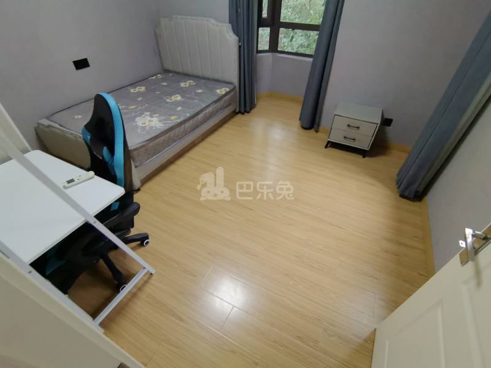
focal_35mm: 16
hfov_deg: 94.5
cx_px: 246
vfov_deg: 78.1
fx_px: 227
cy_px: 184
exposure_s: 1/33.3
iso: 125
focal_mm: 1.68
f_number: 2.2
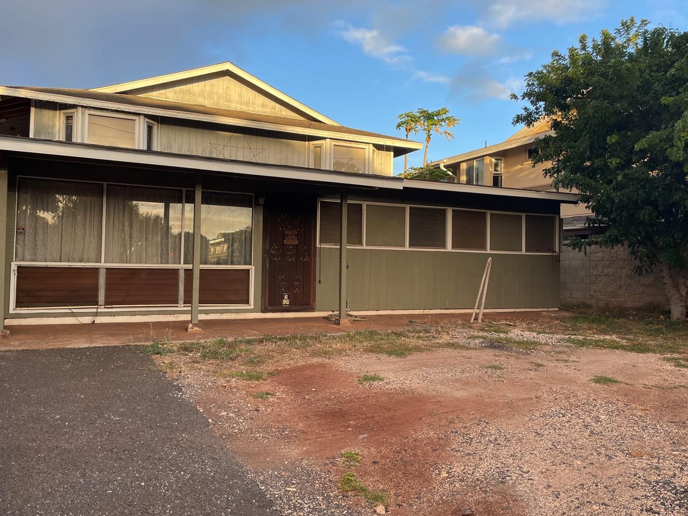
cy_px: 255
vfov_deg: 48.2
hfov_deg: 61.6
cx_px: 339
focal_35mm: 29
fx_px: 576
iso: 32
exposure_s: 1/467
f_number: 1.6
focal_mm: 4.2
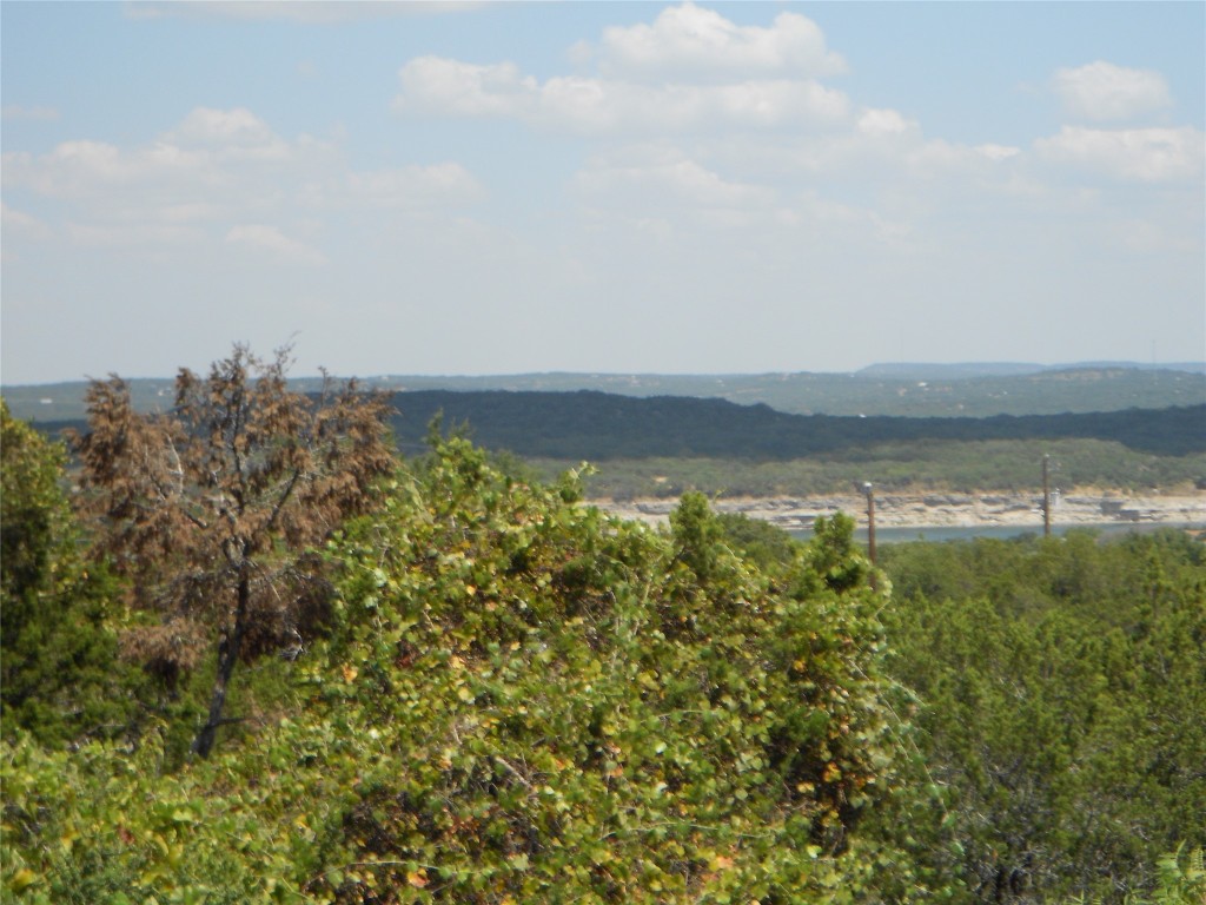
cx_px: 603
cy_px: 452
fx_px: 3449
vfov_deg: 14.9
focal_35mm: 99
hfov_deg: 19.8
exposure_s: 1/400
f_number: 5.5
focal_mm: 17.6
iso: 80
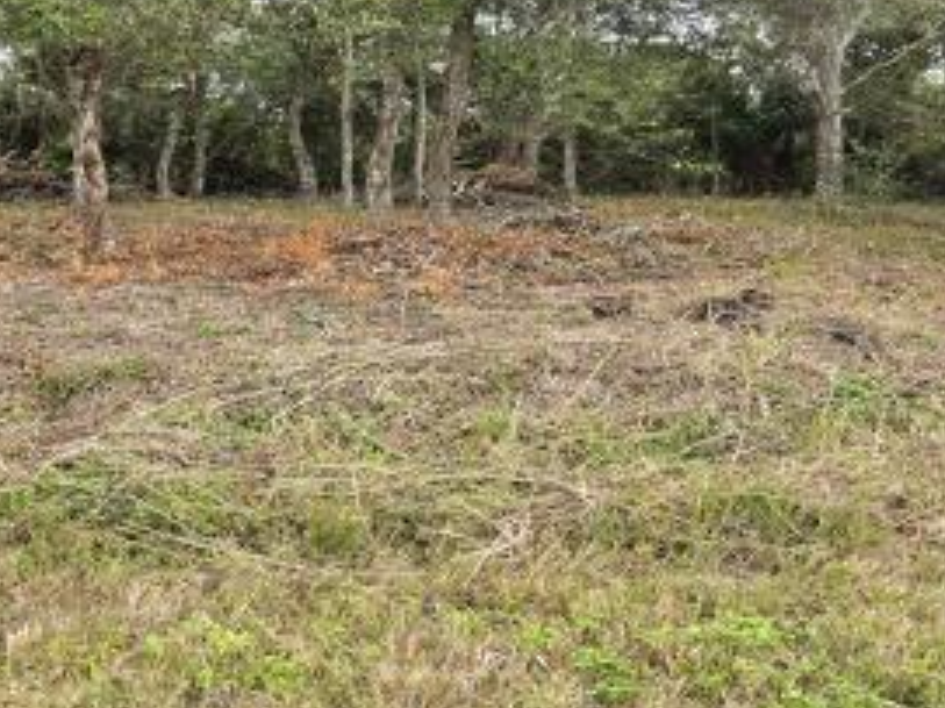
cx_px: 394
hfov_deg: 53.7
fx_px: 928
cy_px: 248
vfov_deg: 41.3
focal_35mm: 34
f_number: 1.8
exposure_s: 1/370
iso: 25
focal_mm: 5.4
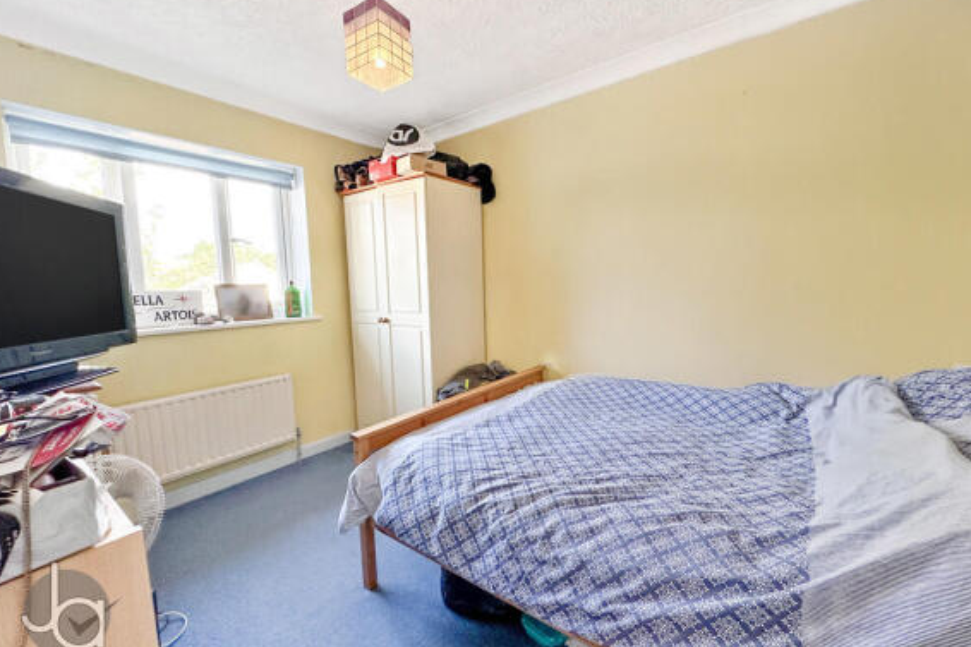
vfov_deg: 77.3
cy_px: 322
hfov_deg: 100.4
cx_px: 488
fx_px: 404
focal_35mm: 15
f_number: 2.2
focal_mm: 2.22
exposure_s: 1/99
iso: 160
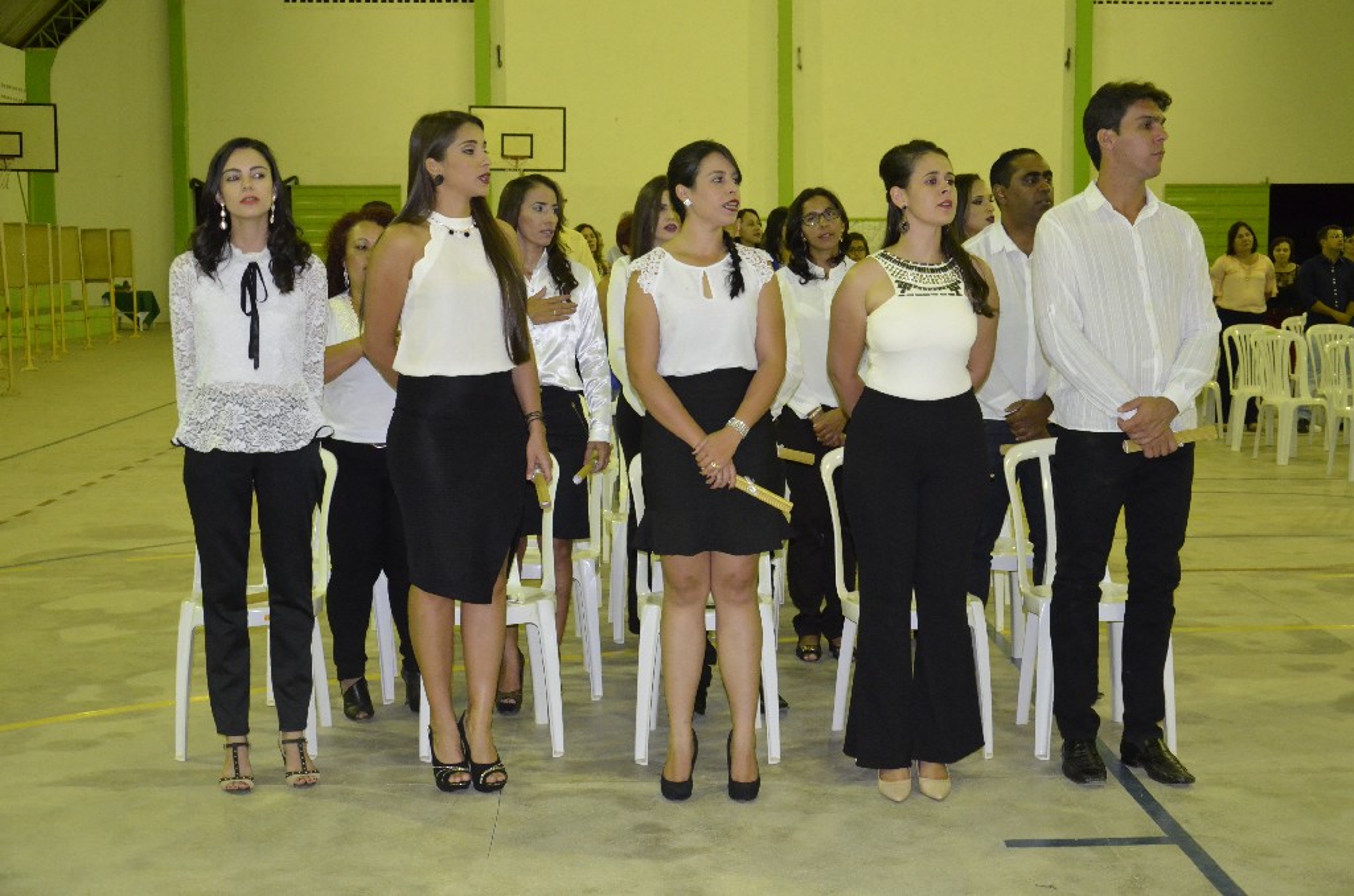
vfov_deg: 27.9
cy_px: 448
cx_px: 677
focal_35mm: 48
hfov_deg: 41.2
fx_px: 1801
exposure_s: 1/60
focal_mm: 32
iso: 3200
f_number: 4.2
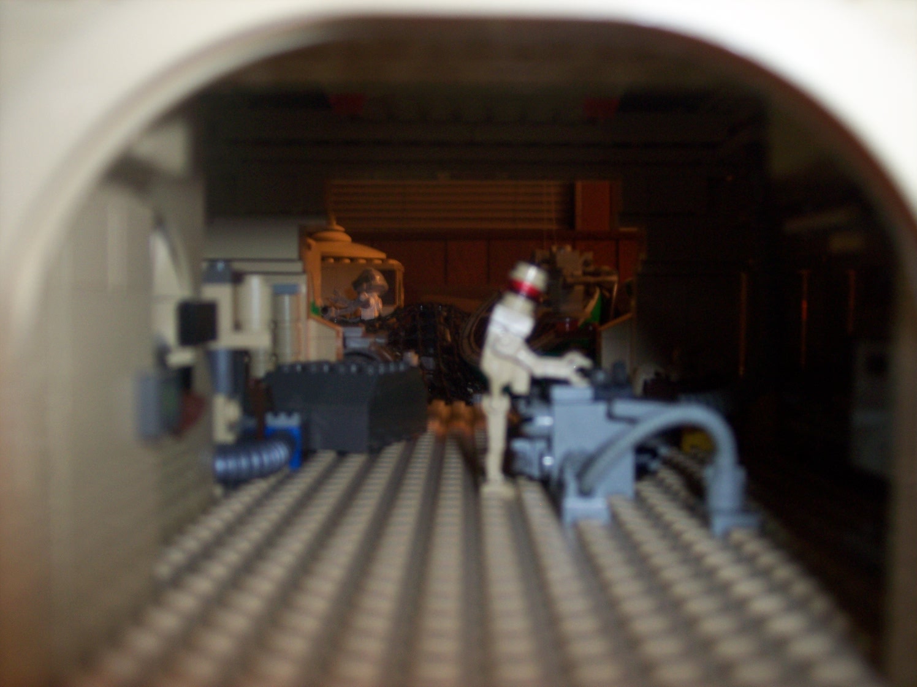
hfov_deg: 47.9
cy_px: 344
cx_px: 458
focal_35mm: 39
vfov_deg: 36.8
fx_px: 1033
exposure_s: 1/2
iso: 100
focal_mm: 8
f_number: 2.8
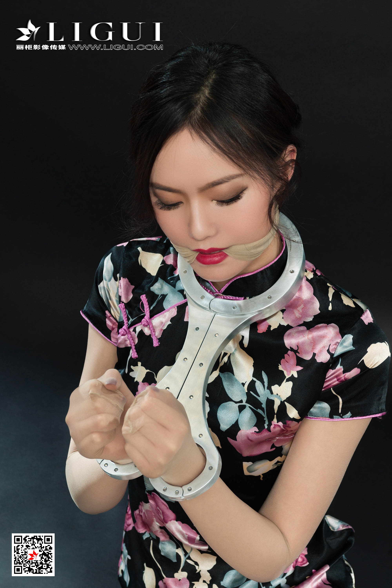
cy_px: 294
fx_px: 915
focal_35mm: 56
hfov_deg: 24.2
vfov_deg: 35.6
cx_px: 196
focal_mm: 56
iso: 320
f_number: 9
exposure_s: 1/125
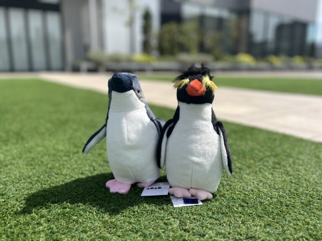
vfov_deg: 53.1
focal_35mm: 26
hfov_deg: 67.3
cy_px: 120
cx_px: 161
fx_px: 242
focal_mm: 5.1
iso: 50
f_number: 1.6
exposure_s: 1/3876
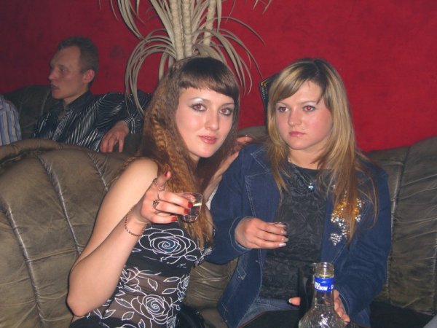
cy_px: 164
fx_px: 720
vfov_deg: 25.7
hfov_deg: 33.8
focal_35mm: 57
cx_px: 218
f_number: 3.6
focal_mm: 11.8
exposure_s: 1/60
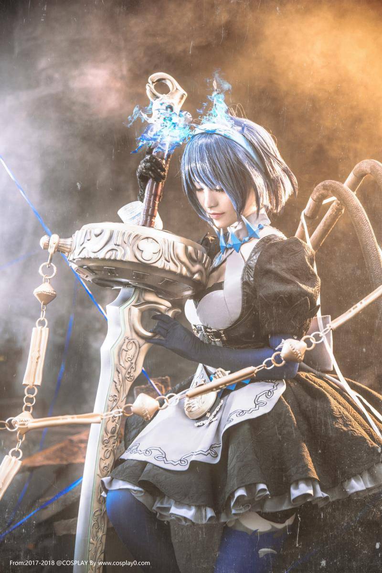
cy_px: 286
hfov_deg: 20.0
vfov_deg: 29.7
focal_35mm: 68
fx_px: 1082
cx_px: 191
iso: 250
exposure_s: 1/160
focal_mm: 68
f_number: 4
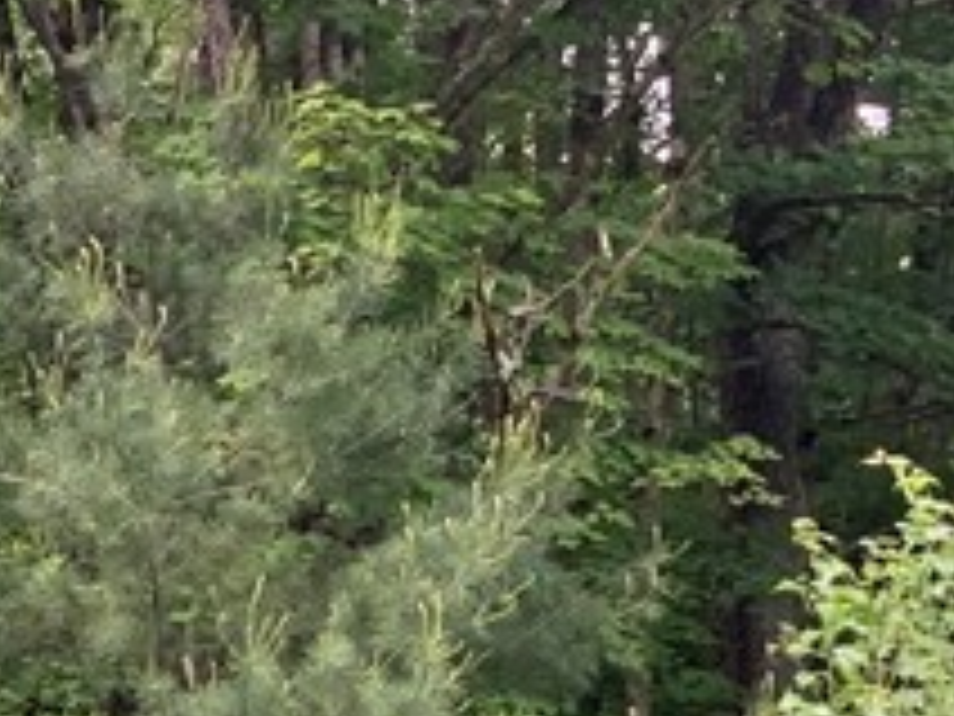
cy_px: 554
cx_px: -405
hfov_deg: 13.4
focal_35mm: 140
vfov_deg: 10.6
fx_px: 3858
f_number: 1.8
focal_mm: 3
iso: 20
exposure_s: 1/122
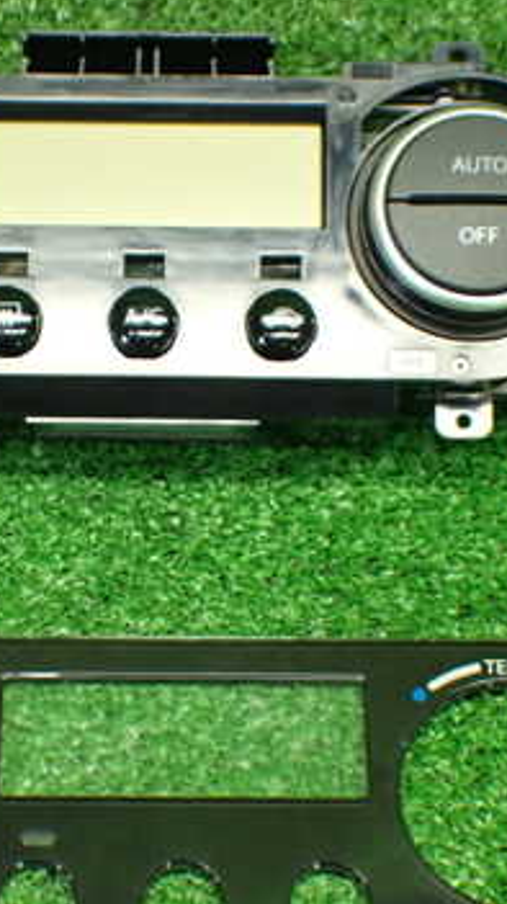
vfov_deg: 25.9
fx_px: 1963
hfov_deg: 14.7
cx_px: 157
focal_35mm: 82
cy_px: 497
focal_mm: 7.84
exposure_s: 1/80
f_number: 2.9
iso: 800
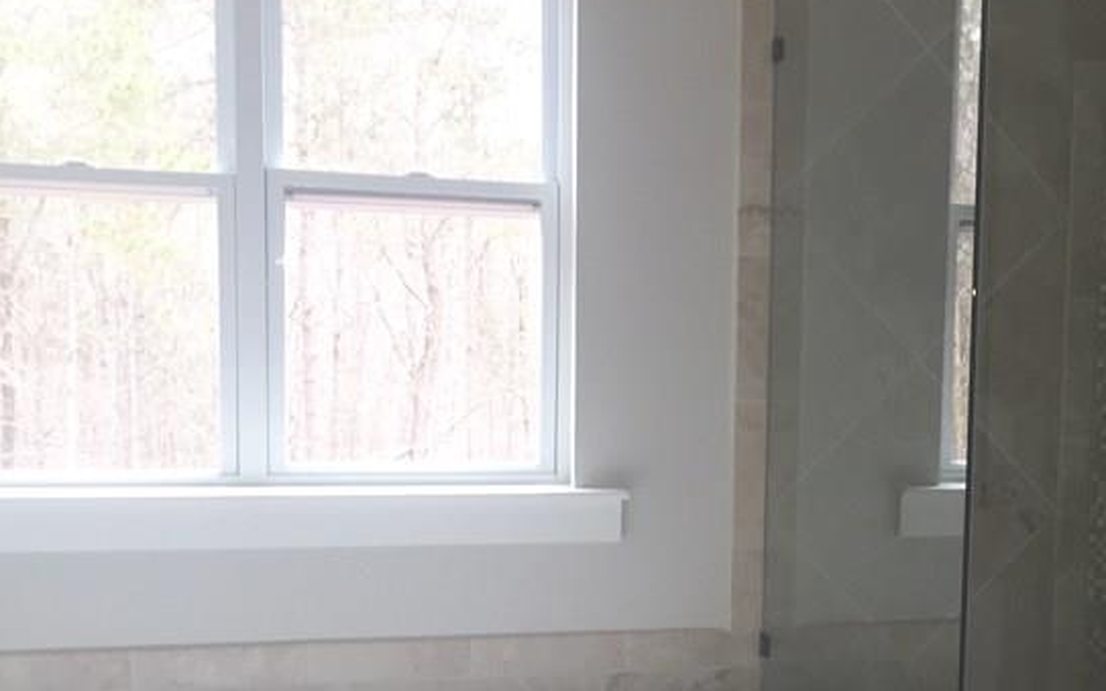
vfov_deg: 22.3
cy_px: 465
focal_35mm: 58
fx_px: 1748
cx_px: 943
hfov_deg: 33.7
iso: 64
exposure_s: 1/30
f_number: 2.2
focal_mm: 4.15
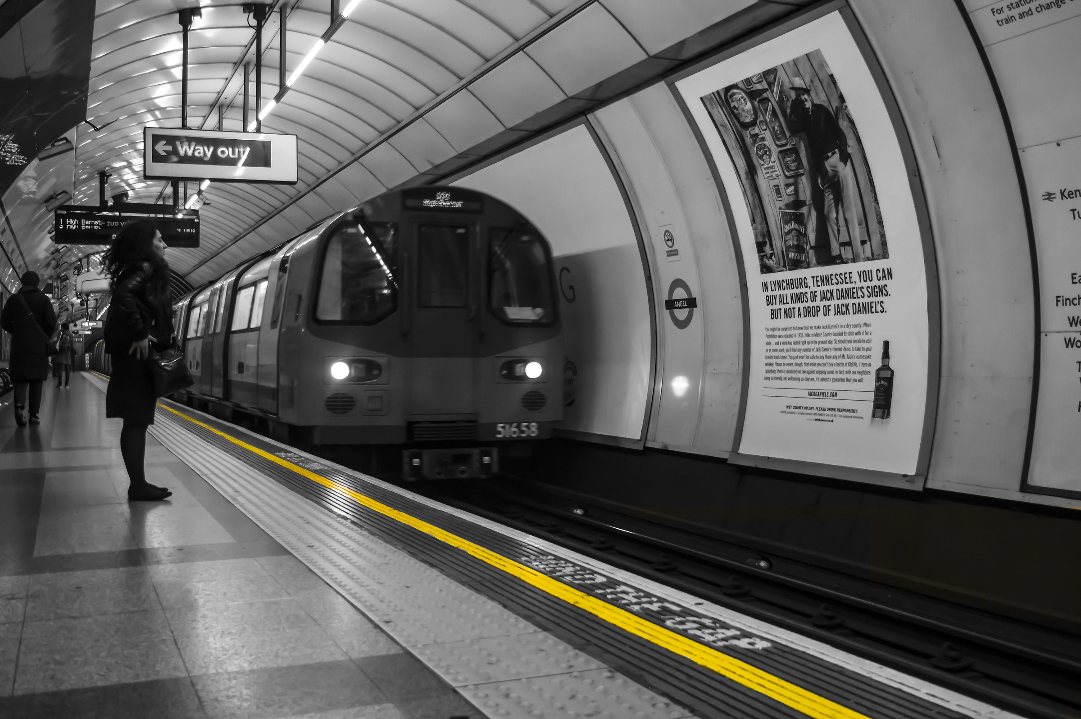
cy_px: 360
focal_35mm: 38
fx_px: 1125
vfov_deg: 35.4
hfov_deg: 51.3
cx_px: 540
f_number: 4
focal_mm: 25
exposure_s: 1/80
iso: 1600
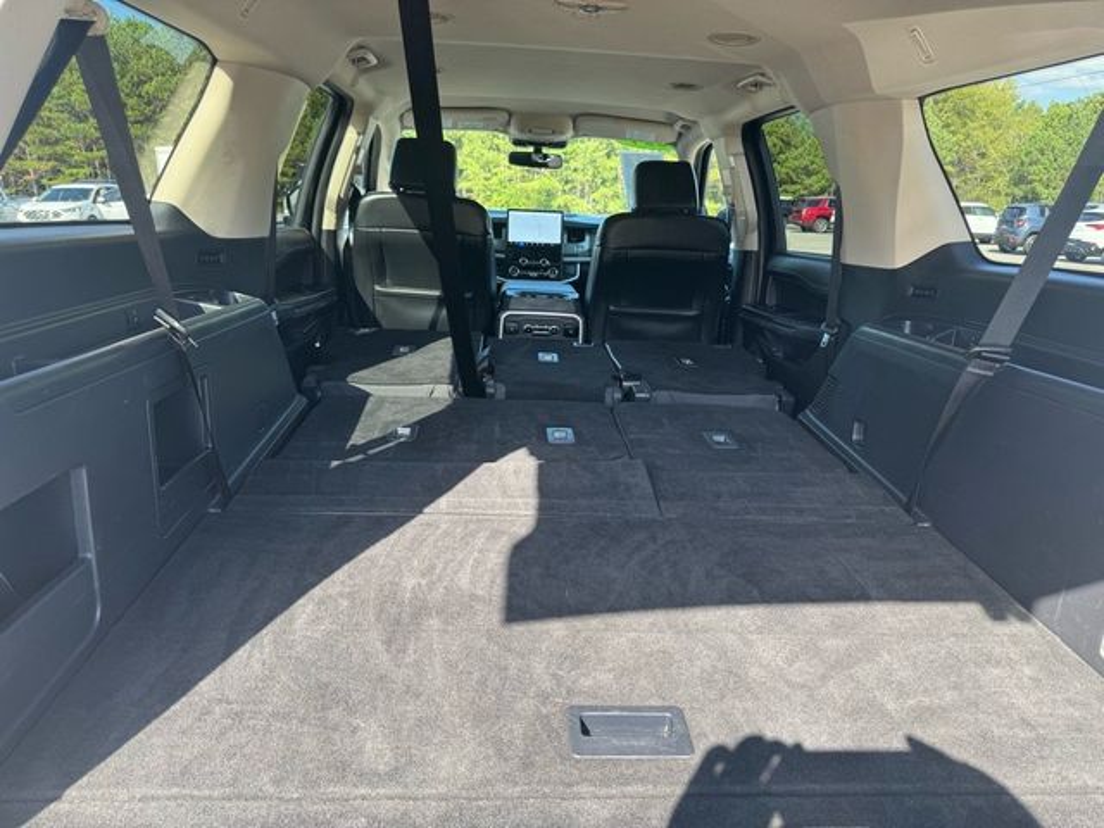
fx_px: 765
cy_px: 414
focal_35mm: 24
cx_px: 552
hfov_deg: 71.6
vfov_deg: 56.8
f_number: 1.78
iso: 64
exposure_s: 1/150
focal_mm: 6.76
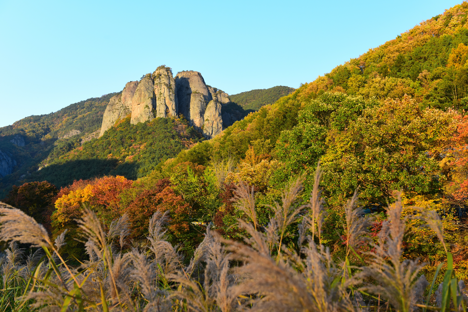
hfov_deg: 48.4
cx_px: 234
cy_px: 156
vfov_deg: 33.4
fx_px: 520
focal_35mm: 40
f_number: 5.6
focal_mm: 40
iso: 250
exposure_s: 1/80
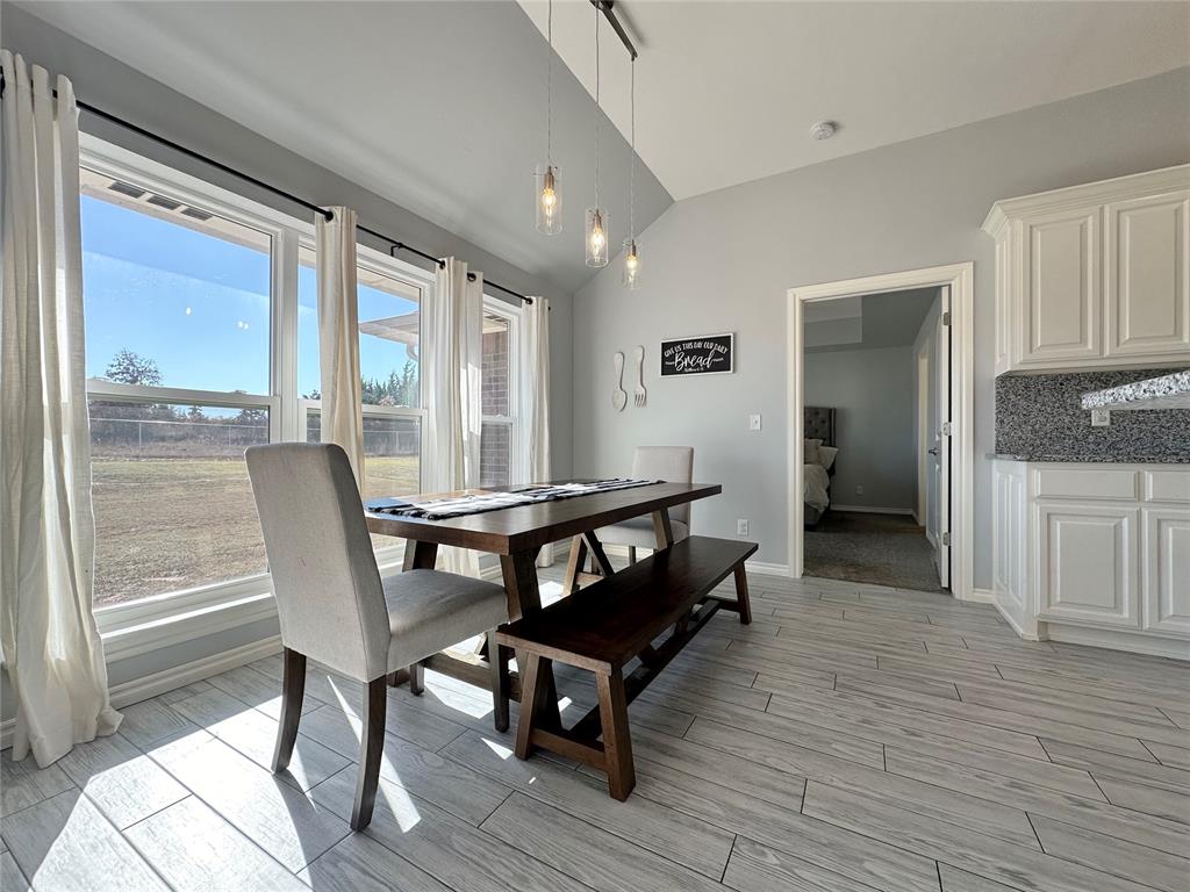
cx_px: 595
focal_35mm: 14
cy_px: 446
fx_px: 481
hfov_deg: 102.1
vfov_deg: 85.7
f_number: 2.2
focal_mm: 2.22
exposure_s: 1/344
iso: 40
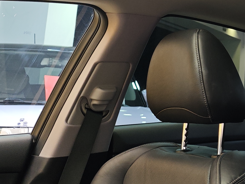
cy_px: -2
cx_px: 317
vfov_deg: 20.0
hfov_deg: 24.1
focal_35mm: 71
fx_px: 502
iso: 1250
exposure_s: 1/62.5
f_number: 1.9
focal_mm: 8.7
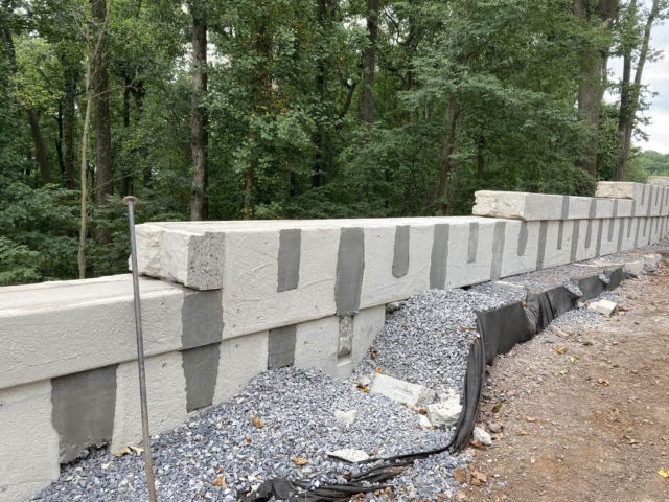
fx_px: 541
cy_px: 251
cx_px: 334
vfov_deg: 49.7
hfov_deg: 63.4
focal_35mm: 28
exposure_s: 1/511
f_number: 1.8
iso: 20
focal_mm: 3.99
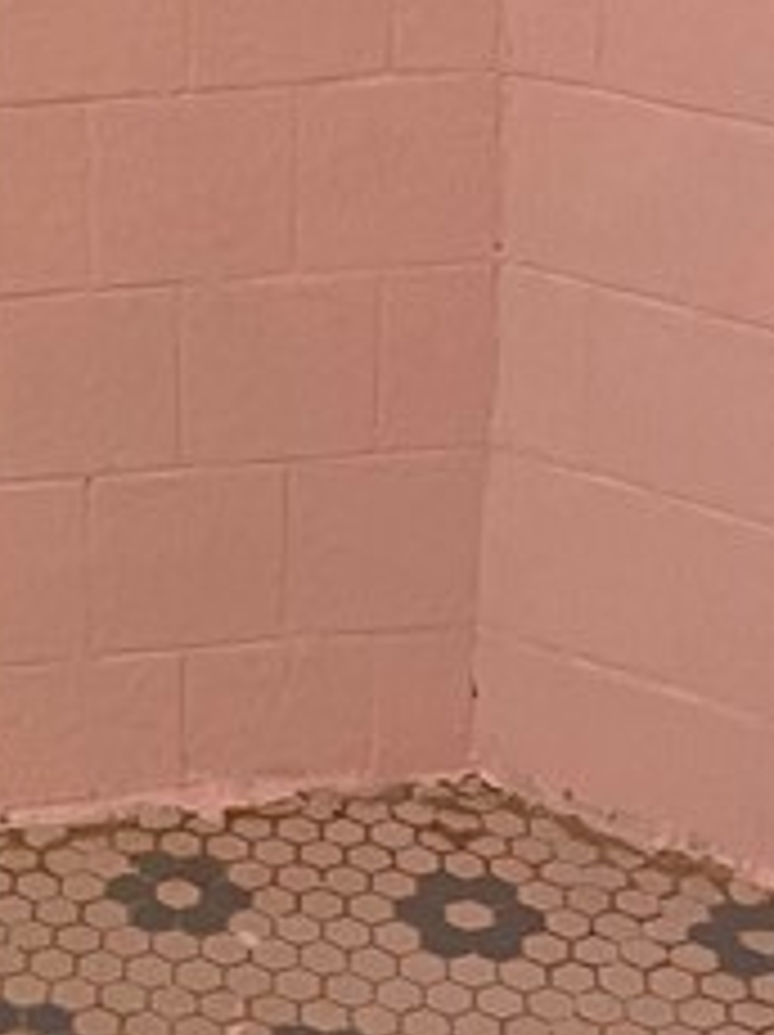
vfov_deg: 16.5
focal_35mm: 116
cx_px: -418
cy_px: -94
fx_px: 3465
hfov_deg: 12.1
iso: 125
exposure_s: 1/60
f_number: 1.6
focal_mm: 4.2
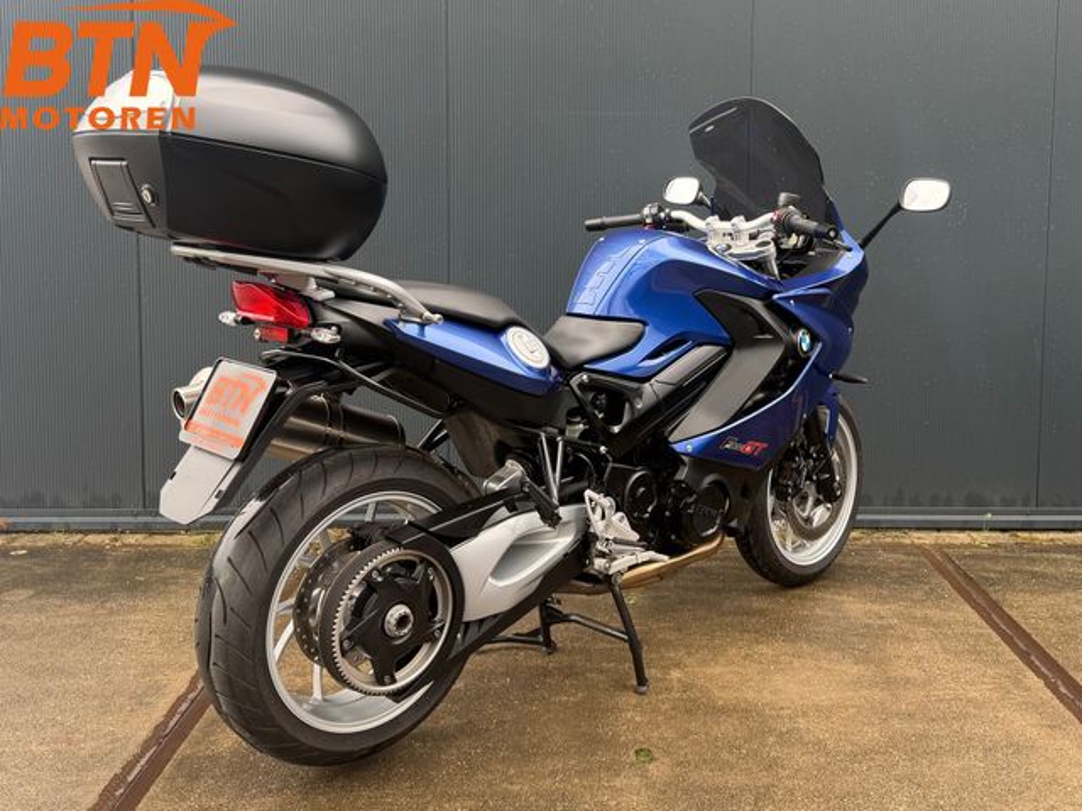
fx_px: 750
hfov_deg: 71.6
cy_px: 406
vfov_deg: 56.8
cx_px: 541
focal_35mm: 24
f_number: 1.78
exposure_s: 1/170
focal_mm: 6.76
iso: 64
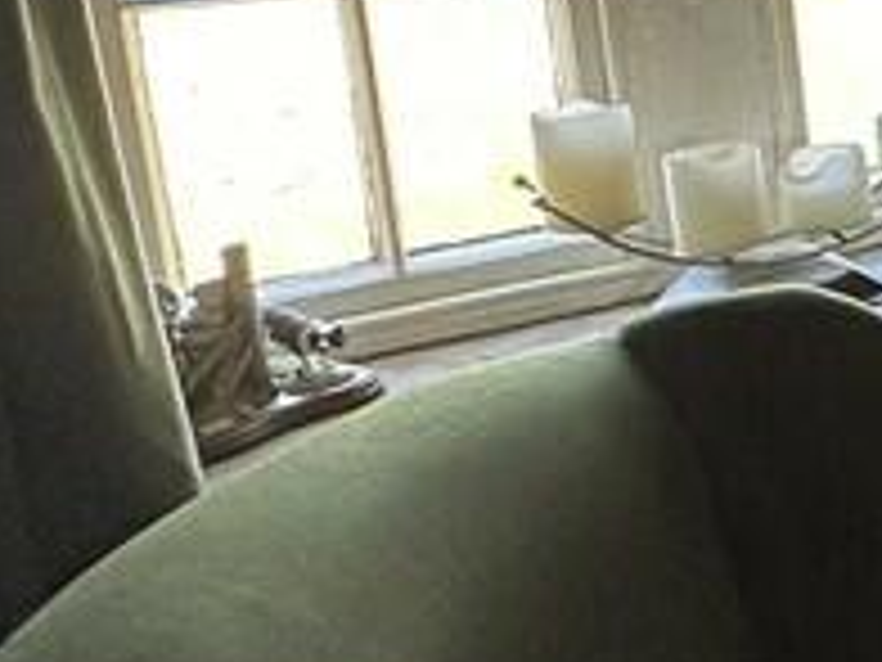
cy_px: 5
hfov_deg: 17.3
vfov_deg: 19.6
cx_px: 1854
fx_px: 1860
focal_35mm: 73
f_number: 2.2
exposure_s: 1/99
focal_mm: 2.22
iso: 200
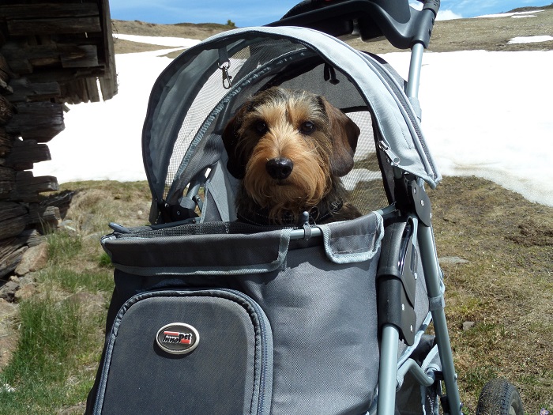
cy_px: 208
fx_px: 511
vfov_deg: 44.2
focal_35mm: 32
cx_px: 276
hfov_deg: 56.8
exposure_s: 1/750
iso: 80
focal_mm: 5.3
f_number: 3.4
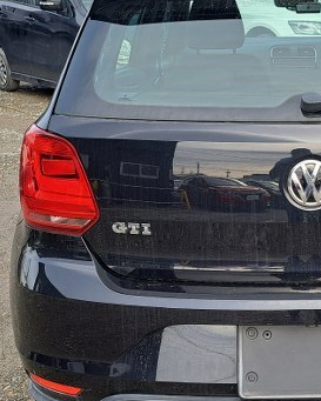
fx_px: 653
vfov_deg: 34.1
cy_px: 191
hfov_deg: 26.5
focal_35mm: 55
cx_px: 301
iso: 50
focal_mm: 5.23
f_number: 1.8
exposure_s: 1/415
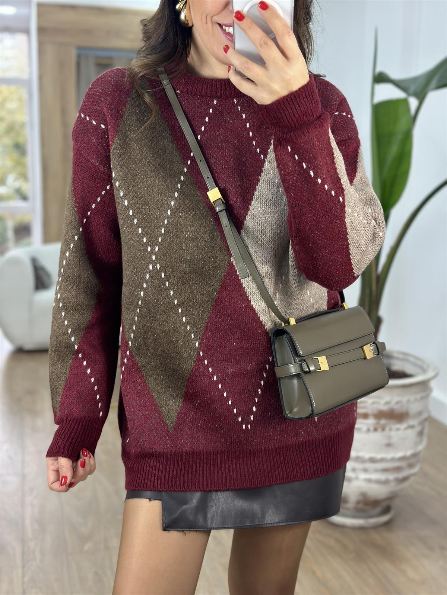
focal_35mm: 48
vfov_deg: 39.7
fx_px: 826
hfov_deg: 30.3
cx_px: 224
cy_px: 298
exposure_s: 1/100
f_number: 1.78
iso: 160
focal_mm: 6.86
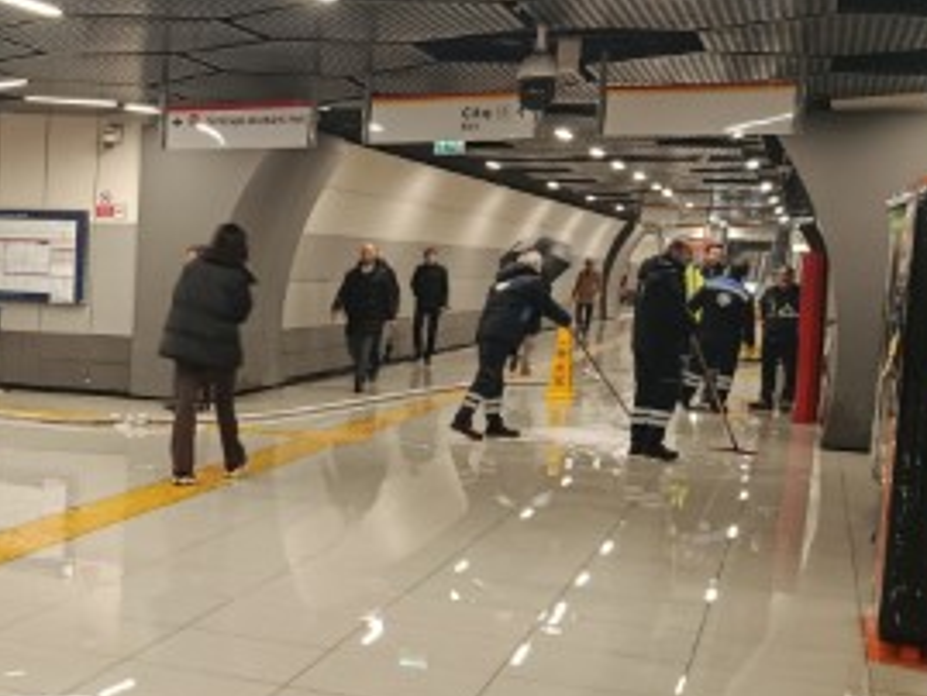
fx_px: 1527
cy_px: 465
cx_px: -14
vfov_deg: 25.5
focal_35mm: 57
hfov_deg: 31.1
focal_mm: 5.24
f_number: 1.7
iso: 1001
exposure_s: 1/50
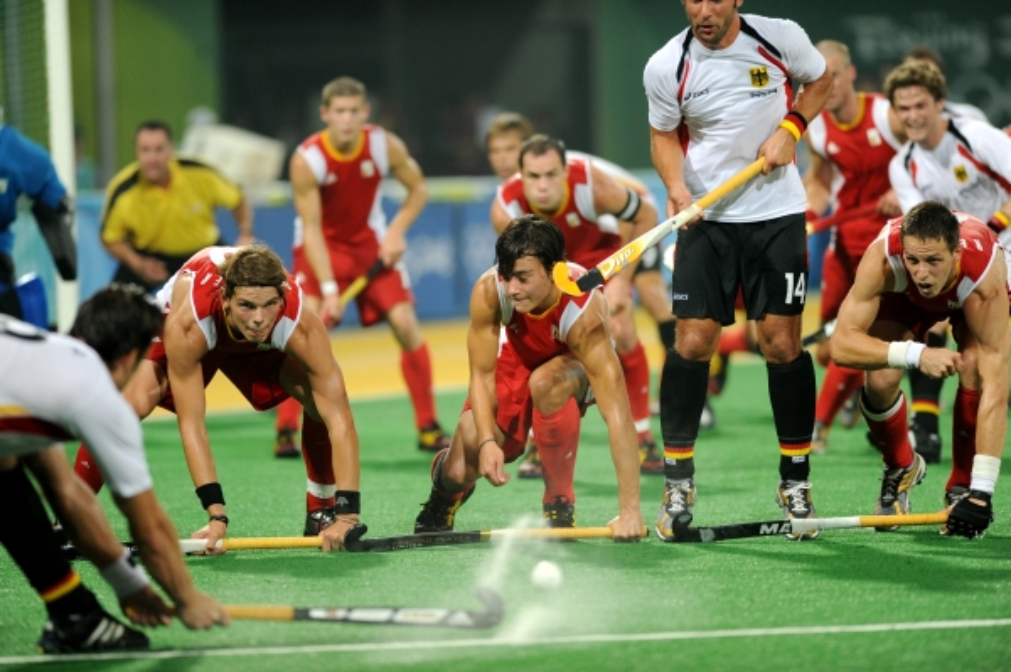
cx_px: 506
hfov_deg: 6.9
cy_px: 336
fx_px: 8418
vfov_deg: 4.6
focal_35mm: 300
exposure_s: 1/1000
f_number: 2.8
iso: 1250
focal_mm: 300
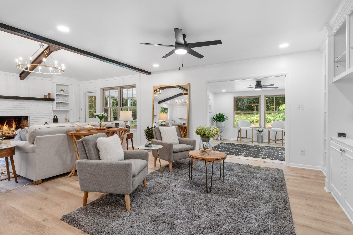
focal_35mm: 18
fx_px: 176
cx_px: 176
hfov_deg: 90.0
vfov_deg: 67.4
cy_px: 118
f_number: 9
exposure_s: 2
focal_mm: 18
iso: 100
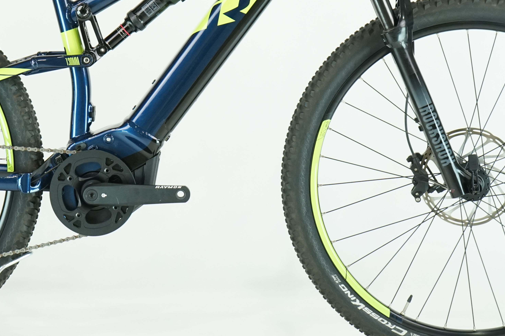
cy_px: 49
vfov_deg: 11.2
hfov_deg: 16.7
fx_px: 1711
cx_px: 169
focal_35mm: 122
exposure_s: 1/200
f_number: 5.6
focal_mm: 60
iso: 1600
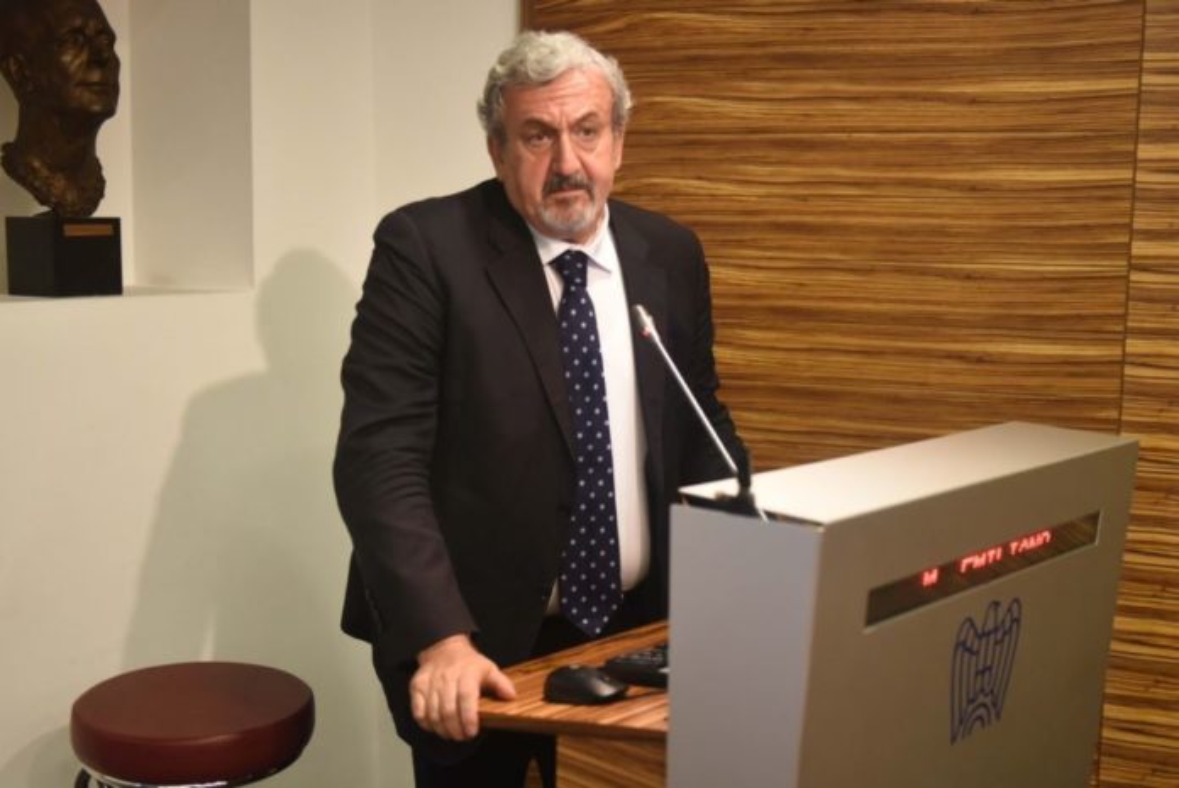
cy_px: 394
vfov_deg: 35.1
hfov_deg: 50.7
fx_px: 1245
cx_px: 590
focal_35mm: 38
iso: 1600
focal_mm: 38
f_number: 2.8
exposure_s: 1/160
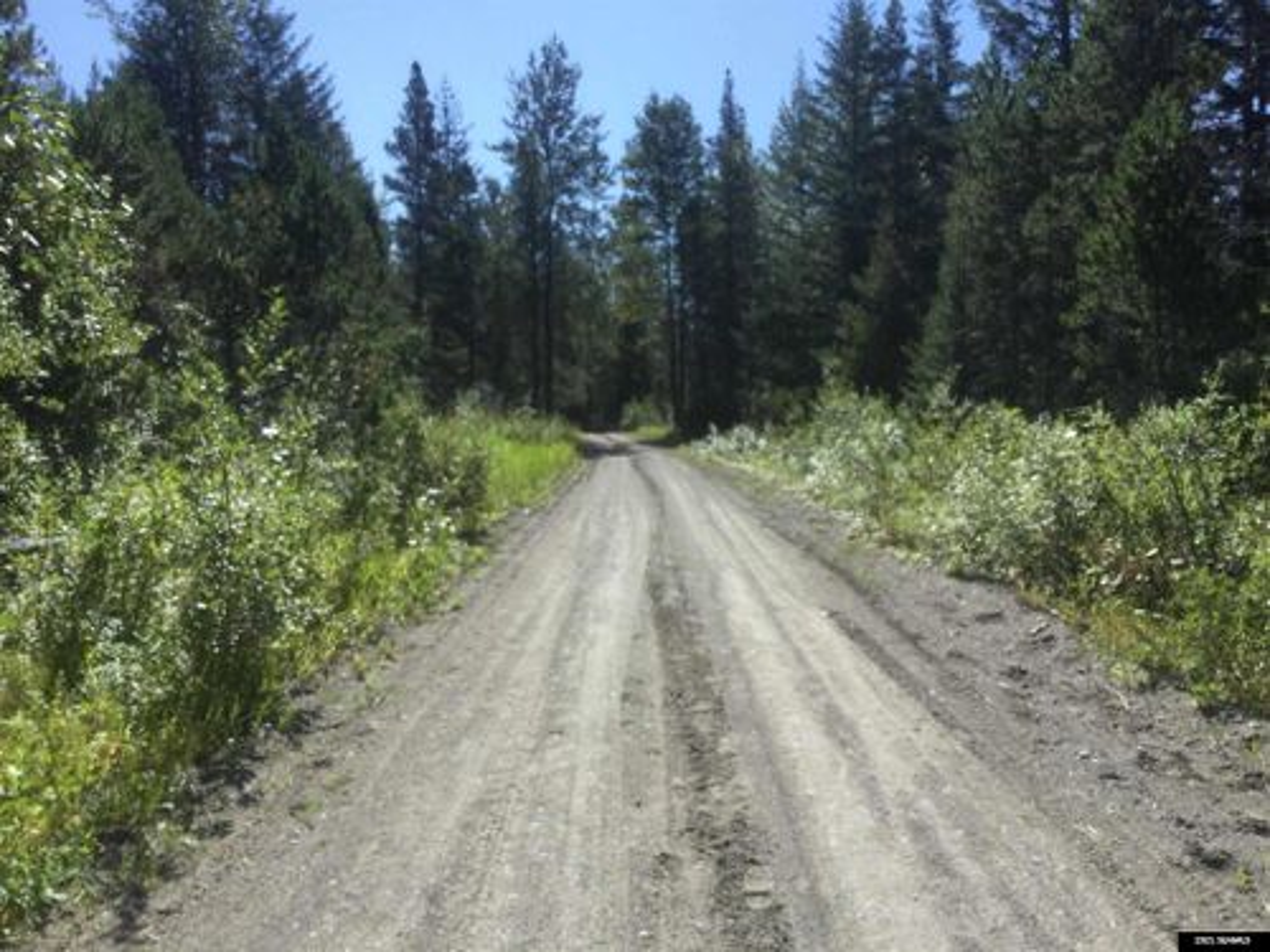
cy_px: 476
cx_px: 635
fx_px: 1137
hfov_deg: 58.4
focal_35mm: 31
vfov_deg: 45.4
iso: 25
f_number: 2.4
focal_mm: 3.3
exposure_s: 1/799
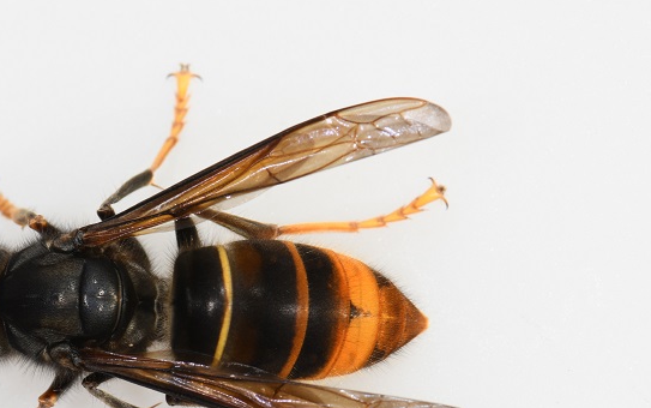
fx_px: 4704
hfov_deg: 7.9
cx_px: 222
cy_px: 265
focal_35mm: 265
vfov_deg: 5.0
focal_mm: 105
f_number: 14
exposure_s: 1/60
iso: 100
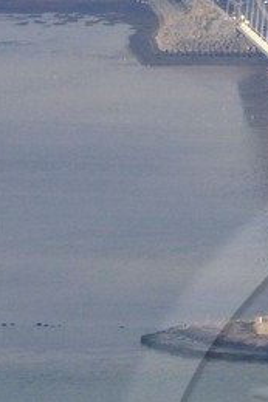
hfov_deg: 1.7
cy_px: 580
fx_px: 9280
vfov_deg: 2.5
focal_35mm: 830
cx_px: 572
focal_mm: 135
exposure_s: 1/800
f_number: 8
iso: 400
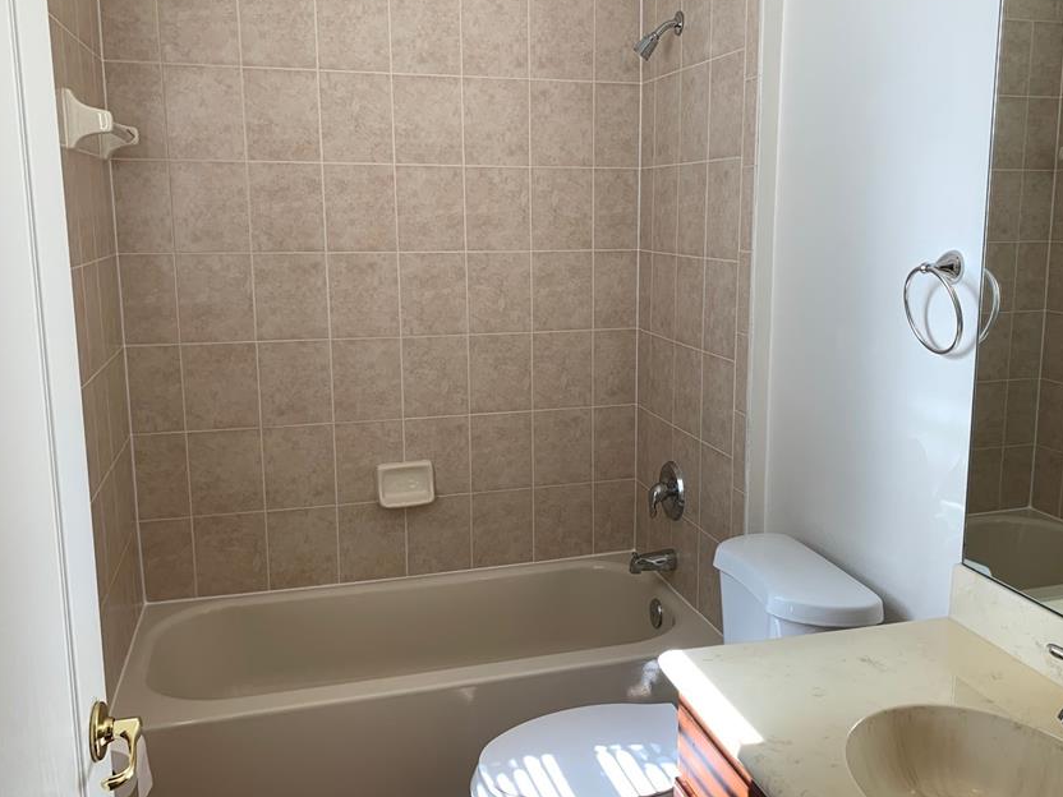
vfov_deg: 44.2
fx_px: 983
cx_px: 600
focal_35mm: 32
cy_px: 390
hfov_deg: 56.6
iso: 32
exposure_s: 1/120
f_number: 1.8
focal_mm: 4.25
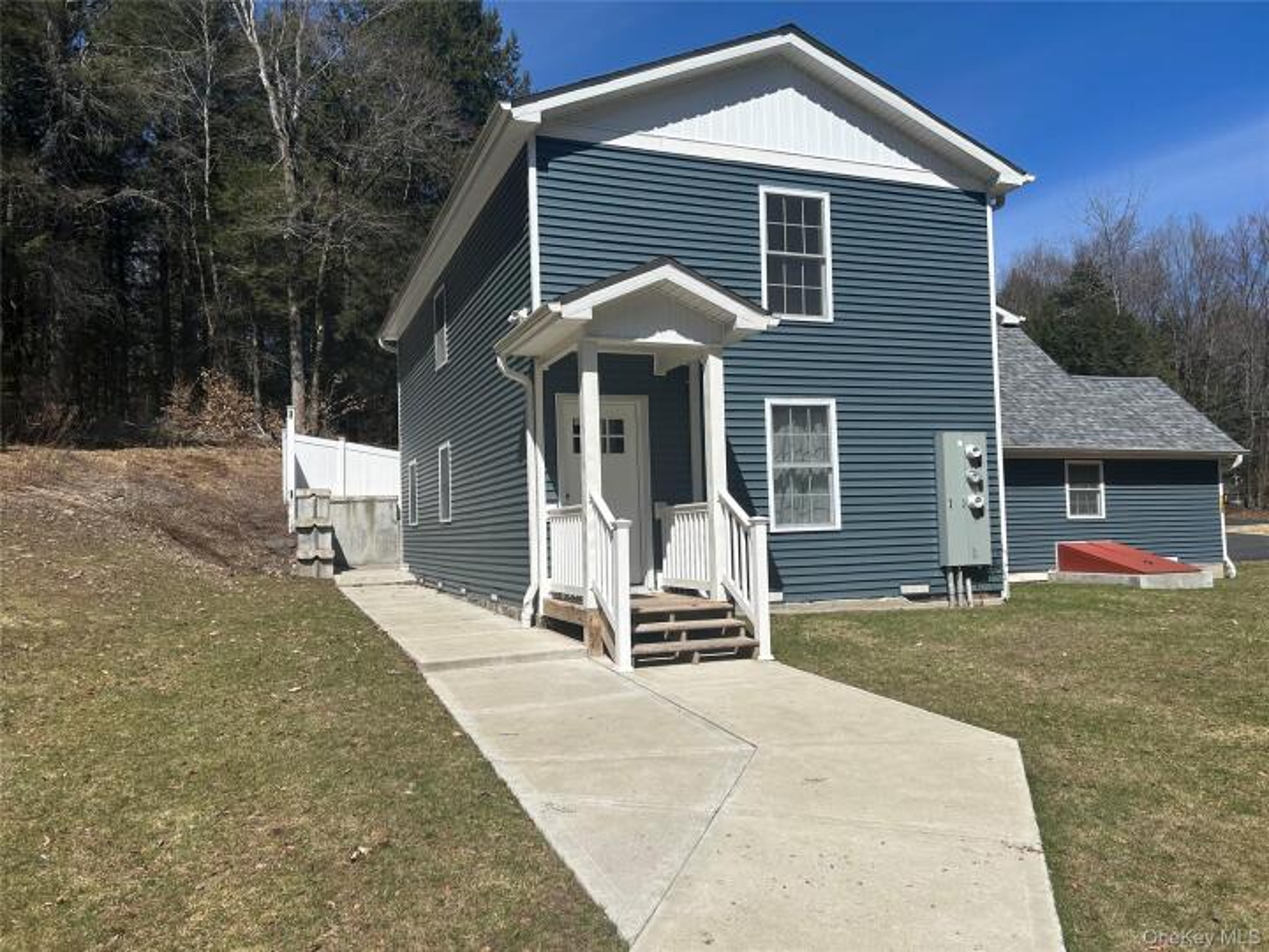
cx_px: 634
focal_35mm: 26
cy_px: 476
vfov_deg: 53.1
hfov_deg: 67.3
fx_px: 953
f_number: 1.5
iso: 50
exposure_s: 1/6211
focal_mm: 5.7
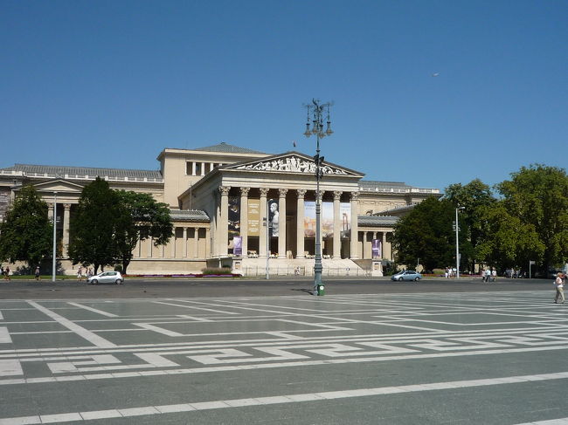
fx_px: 640
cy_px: 212
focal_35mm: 39
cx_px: 284
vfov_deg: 36.8
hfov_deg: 47.9
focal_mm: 4.4
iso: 100
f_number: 5.6
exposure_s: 1/800
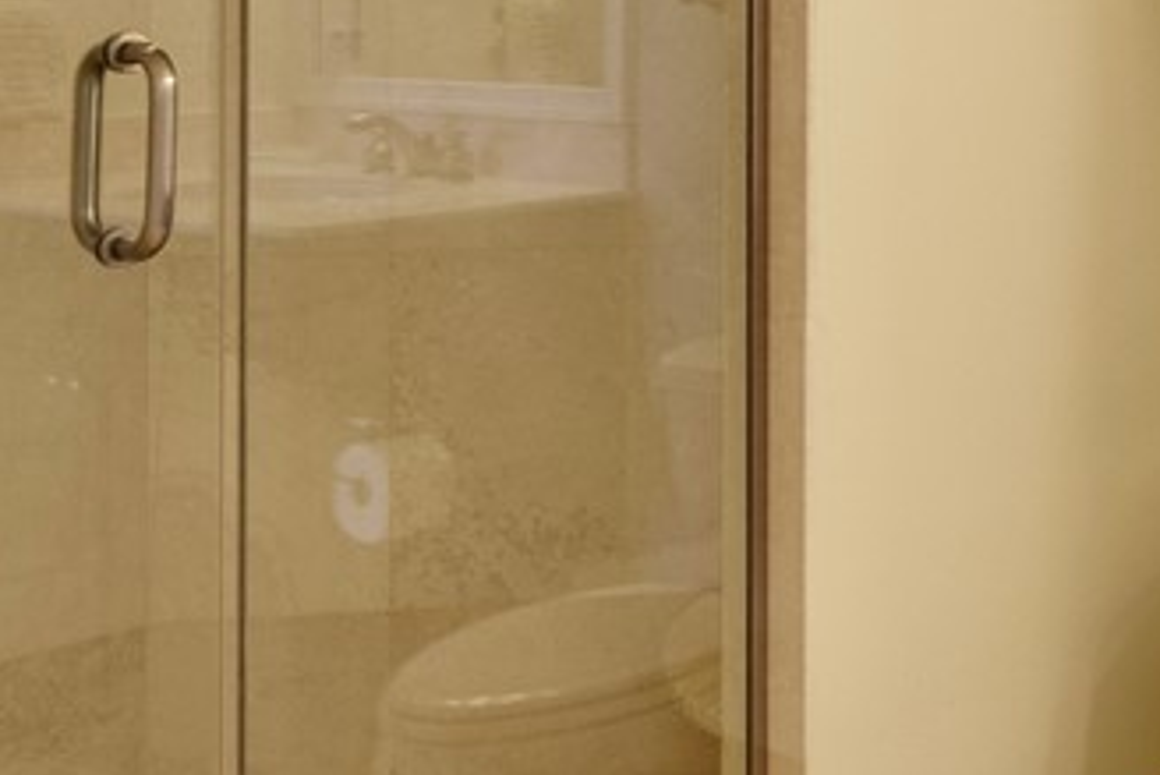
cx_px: 1404
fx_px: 1762
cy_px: 0
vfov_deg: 23.7
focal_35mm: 55
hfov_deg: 30.7
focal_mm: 11
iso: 320
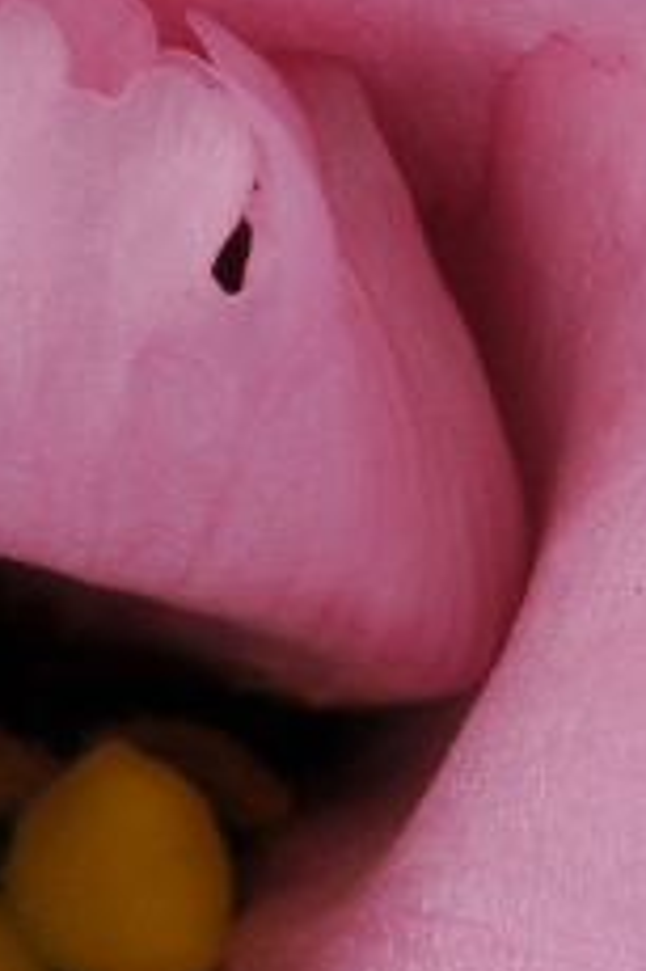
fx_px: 29529
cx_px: -137
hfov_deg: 1.3
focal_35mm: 1095
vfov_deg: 1.9
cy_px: -486
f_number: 16
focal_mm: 105
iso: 200
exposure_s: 1/100
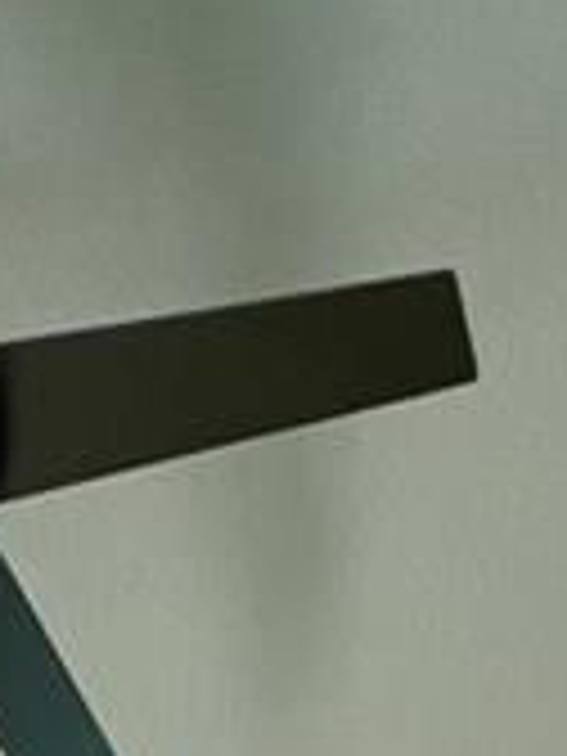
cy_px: 2430
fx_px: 2031
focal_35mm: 93
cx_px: 486
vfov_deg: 10.6
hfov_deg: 15.7
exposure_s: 1/169
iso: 32
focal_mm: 1.57
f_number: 1.8
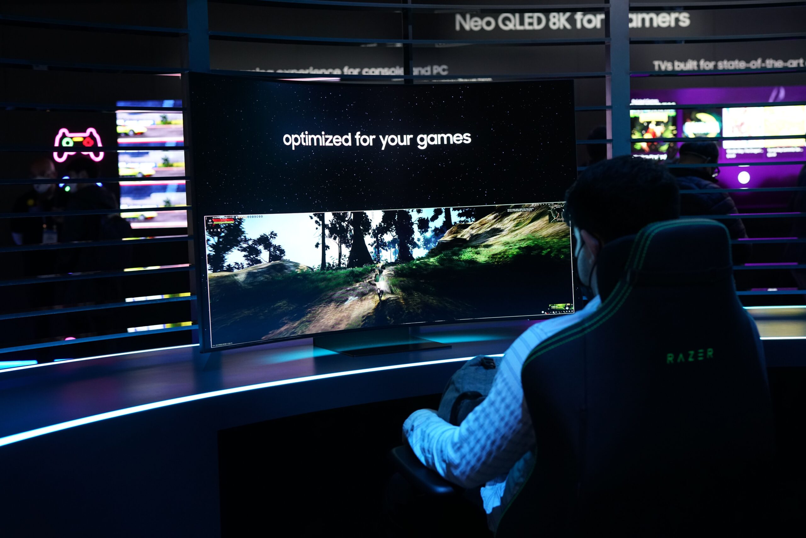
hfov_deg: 39.6
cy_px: 269
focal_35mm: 50
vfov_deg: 27.0
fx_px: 1120
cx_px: 403
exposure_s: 1/160
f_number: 3.2
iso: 1600
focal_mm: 50
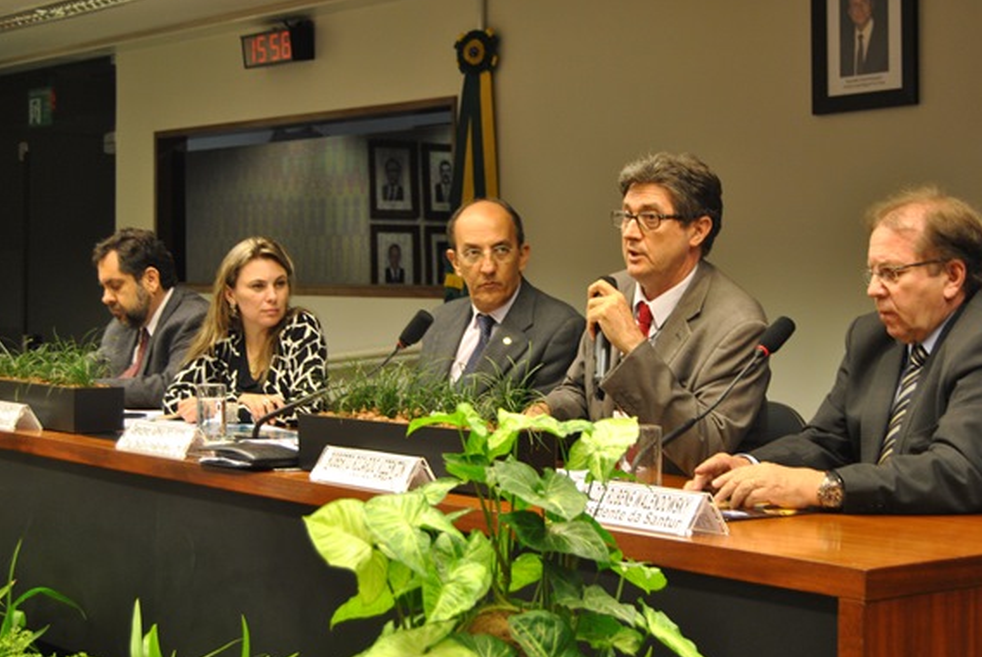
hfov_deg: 28.4
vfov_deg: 19.2
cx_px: 484
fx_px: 1939
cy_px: 342
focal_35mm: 71
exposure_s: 1/30
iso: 400
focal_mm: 42
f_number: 5
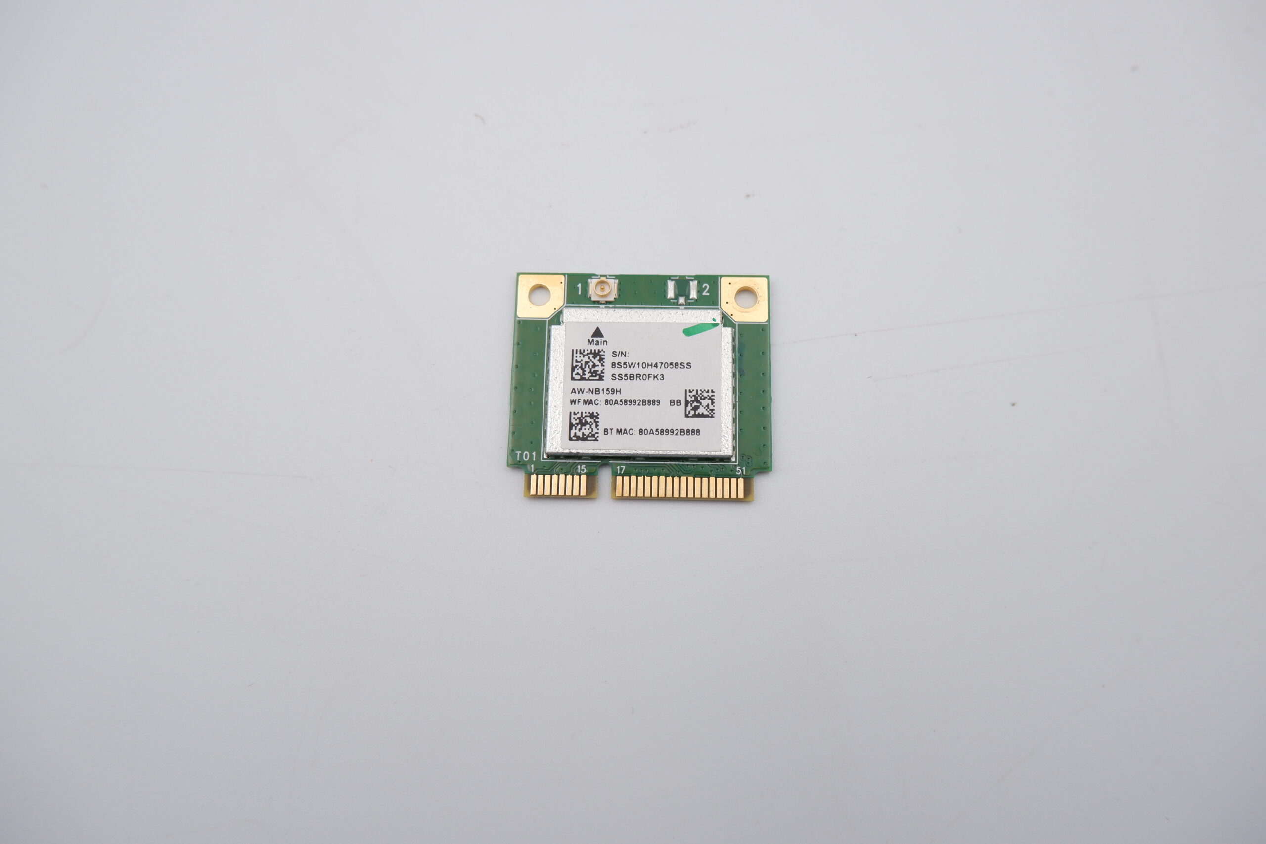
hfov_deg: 69.4
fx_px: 914
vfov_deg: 49.6
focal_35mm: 26
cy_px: 422
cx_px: 633
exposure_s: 1/450
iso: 800
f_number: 5.6
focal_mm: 17.5
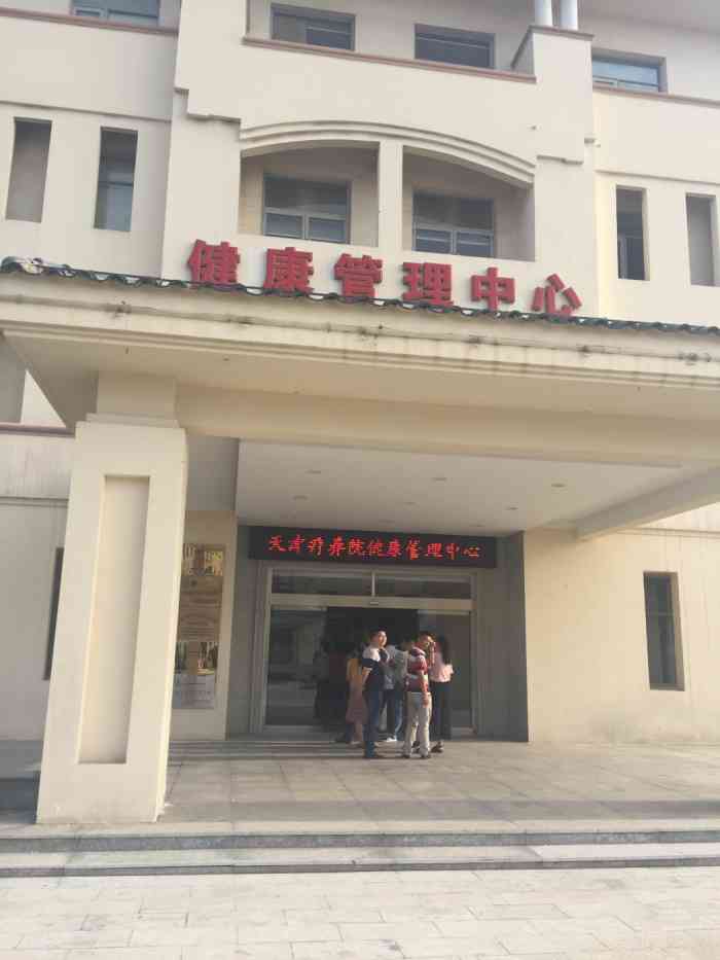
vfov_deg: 61.7
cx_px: 360
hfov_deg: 48.2
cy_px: 480
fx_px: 804
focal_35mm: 29
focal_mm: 4.15
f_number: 2.2
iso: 32
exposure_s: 1/807
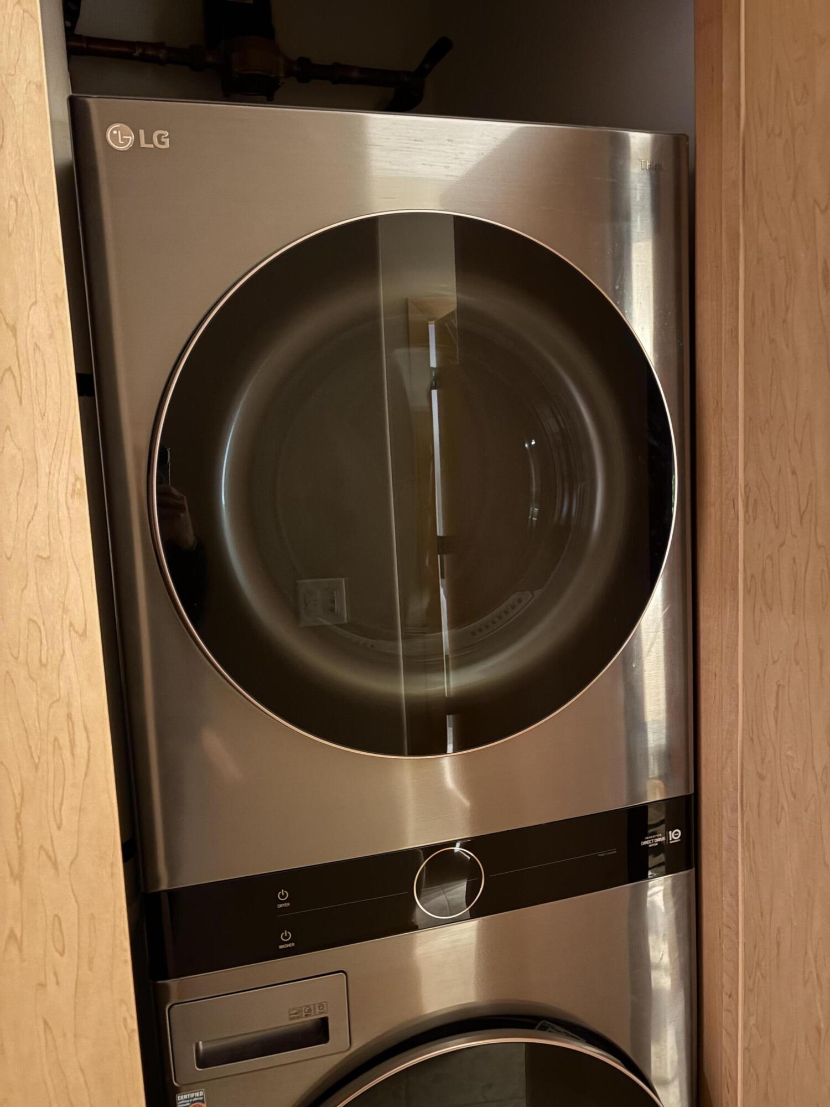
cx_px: 415
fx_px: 831
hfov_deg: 53.1
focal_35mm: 26
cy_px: 554
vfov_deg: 67.3
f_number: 1.6
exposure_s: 1/9
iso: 640
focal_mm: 5.96
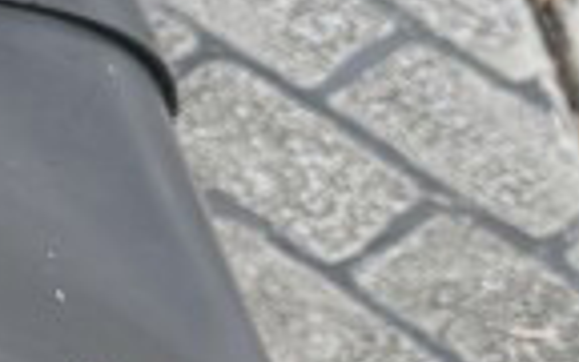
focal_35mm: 189
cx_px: -814
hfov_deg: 9.8
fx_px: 2982
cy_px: 225
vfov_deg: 6.9
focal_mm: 6.76
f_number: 1.78
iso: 64
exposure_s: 1/285
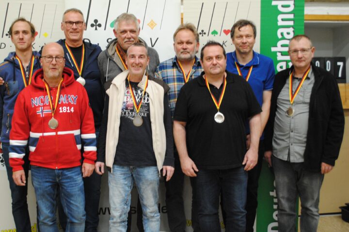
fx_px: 378
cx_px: 174
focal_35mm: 39
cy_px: 116
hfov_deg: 49.6
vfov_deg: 34.2
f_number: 4.2
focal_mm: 26
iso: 800
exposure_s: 1/30
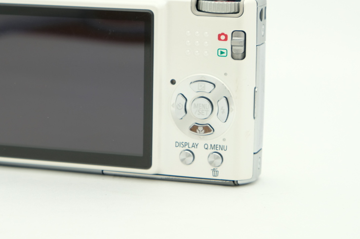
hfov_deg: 15.7
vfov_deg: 10.5
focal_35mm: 130
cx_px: 103
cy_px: 74
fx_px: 1299
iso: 200
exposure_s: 1/125
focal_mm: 52.7
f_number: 8
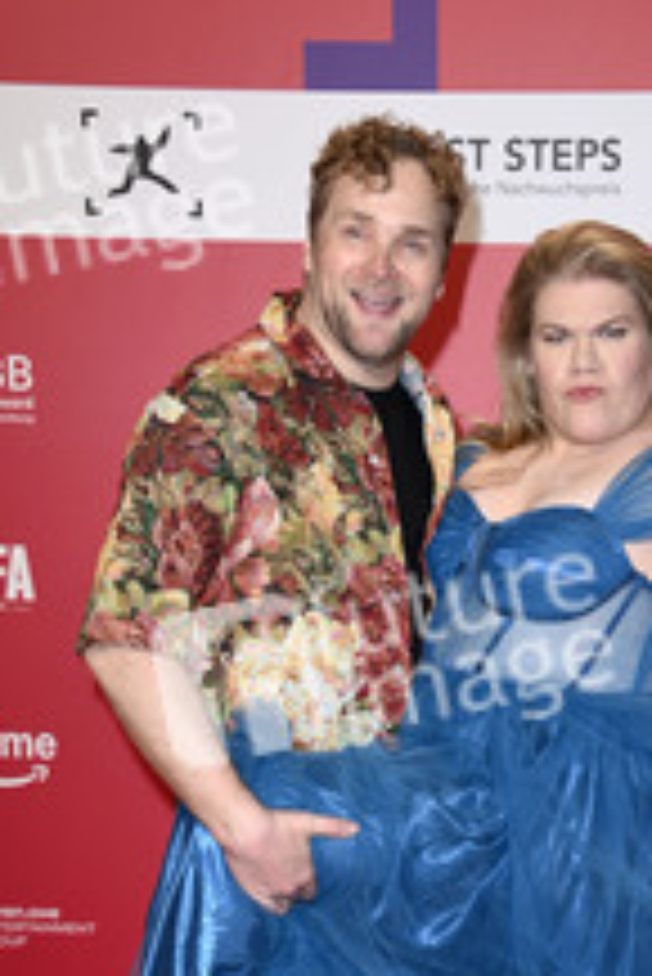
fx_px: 2495
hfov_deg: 14.8
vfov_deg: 21.6
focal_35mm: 92
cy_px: 886
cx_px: 513
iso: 640
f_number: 6.3
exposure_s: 1/250
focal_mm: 50
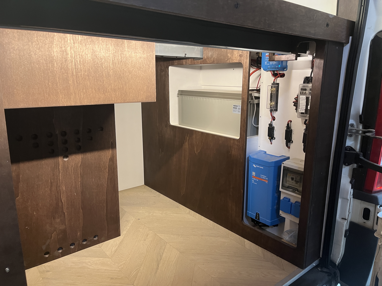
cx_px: 191
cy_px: 143
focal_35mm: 26
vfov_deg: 53.1
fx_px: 287
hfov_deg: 67.3
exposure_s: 1/50
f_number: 1.6
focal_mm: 5.1
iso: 250
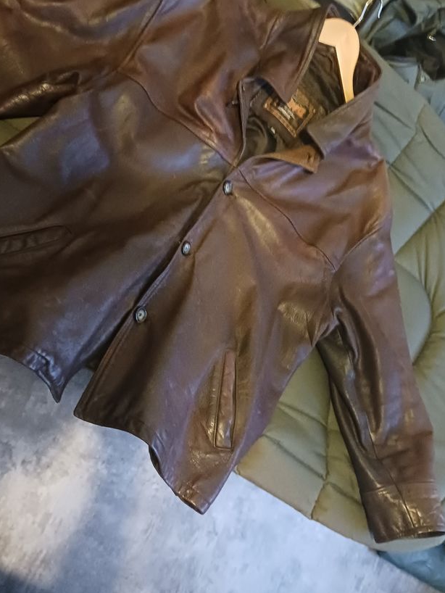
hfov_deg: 42.9
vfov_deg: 55.3
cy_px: 280
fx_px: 565
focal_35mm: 33
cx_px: 198
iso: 3200
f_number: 1.8
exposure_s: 1/16.7
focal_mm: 4
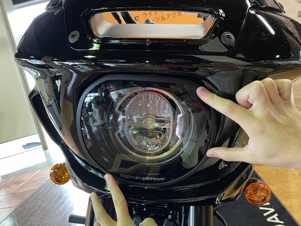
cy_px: 123
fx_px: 252
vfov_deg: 48.2
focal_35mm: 29
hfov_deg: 61.6
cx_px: 138
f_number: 1.6
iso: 125
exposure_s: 1/60
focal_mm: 4.2
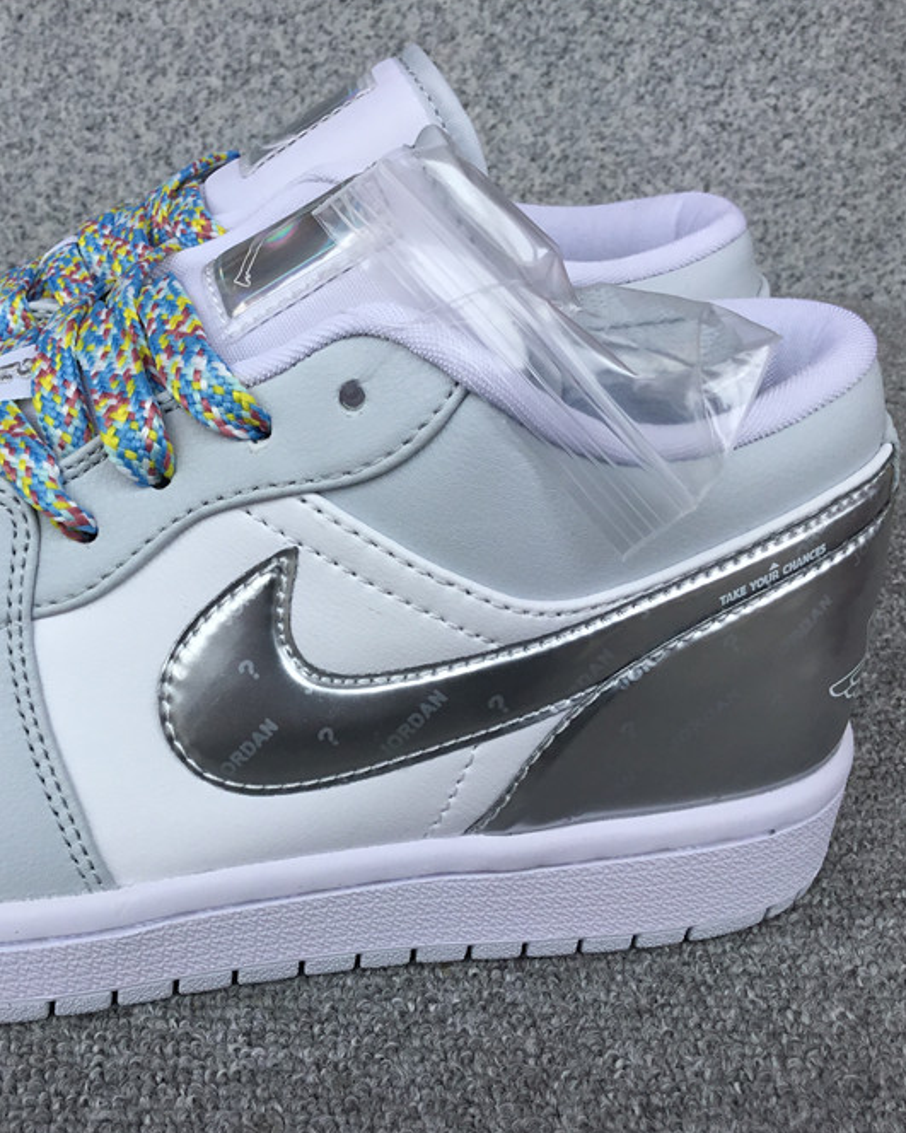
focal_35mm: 41
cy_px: 569
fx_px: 1375
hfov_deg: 35.8
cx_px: 249
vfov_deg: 44.8
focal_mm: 3.3
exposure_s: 1/416
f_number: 2.4
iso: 25
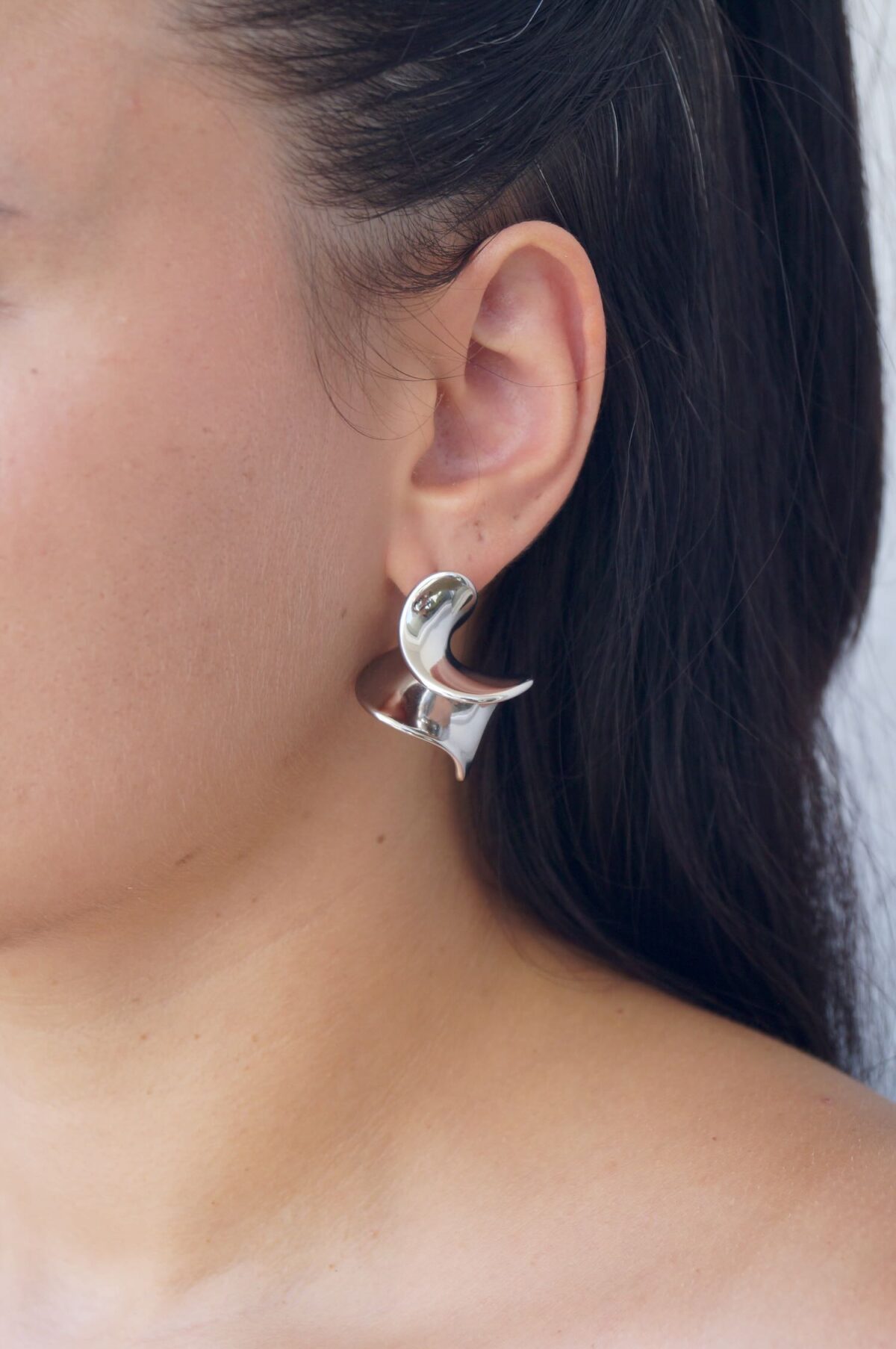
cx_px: 448
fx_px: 3068
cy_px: 674
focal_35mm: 82
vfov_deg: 24.8
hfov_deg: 16.6
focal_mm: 55
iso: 400
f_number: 5.6
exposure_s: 1/160
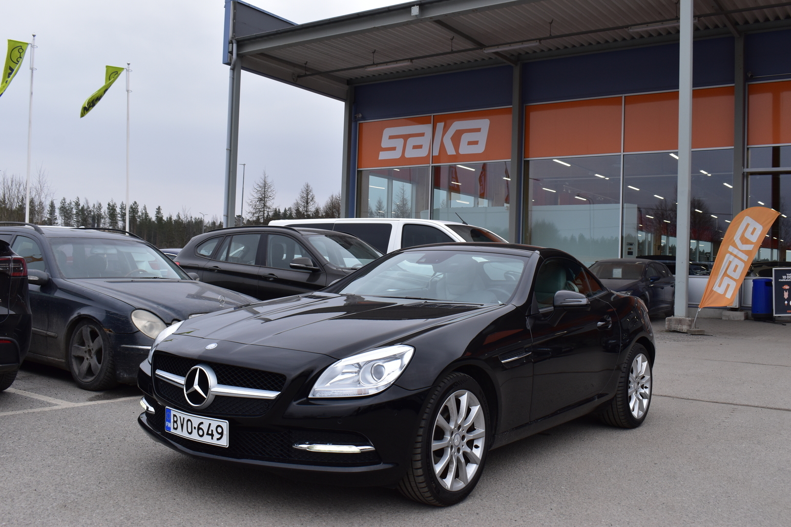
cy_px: 264
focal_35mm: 34
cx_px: 396
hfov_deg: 55.1
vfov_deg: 38.4
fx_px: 758
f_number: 9.5
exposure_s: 1/180
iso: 400
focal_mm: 23
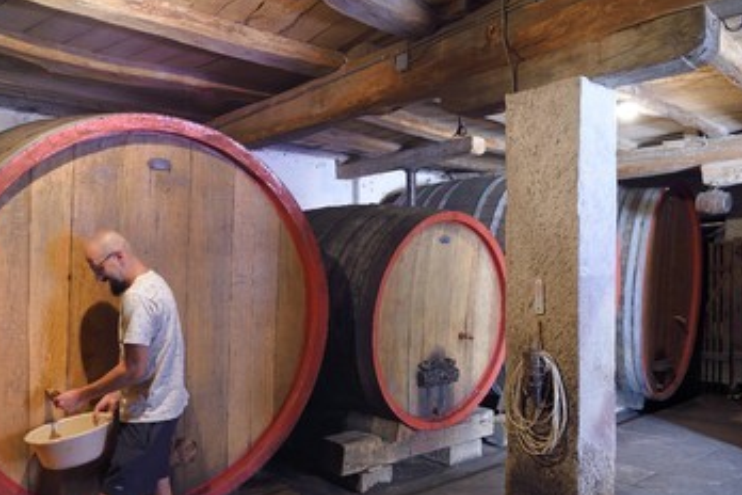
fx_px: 598
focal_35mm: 29
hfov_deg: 63.4
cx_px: 318
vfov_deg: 44.9
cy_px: 280
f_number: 6.3
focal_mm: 24
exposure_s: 3
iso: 200
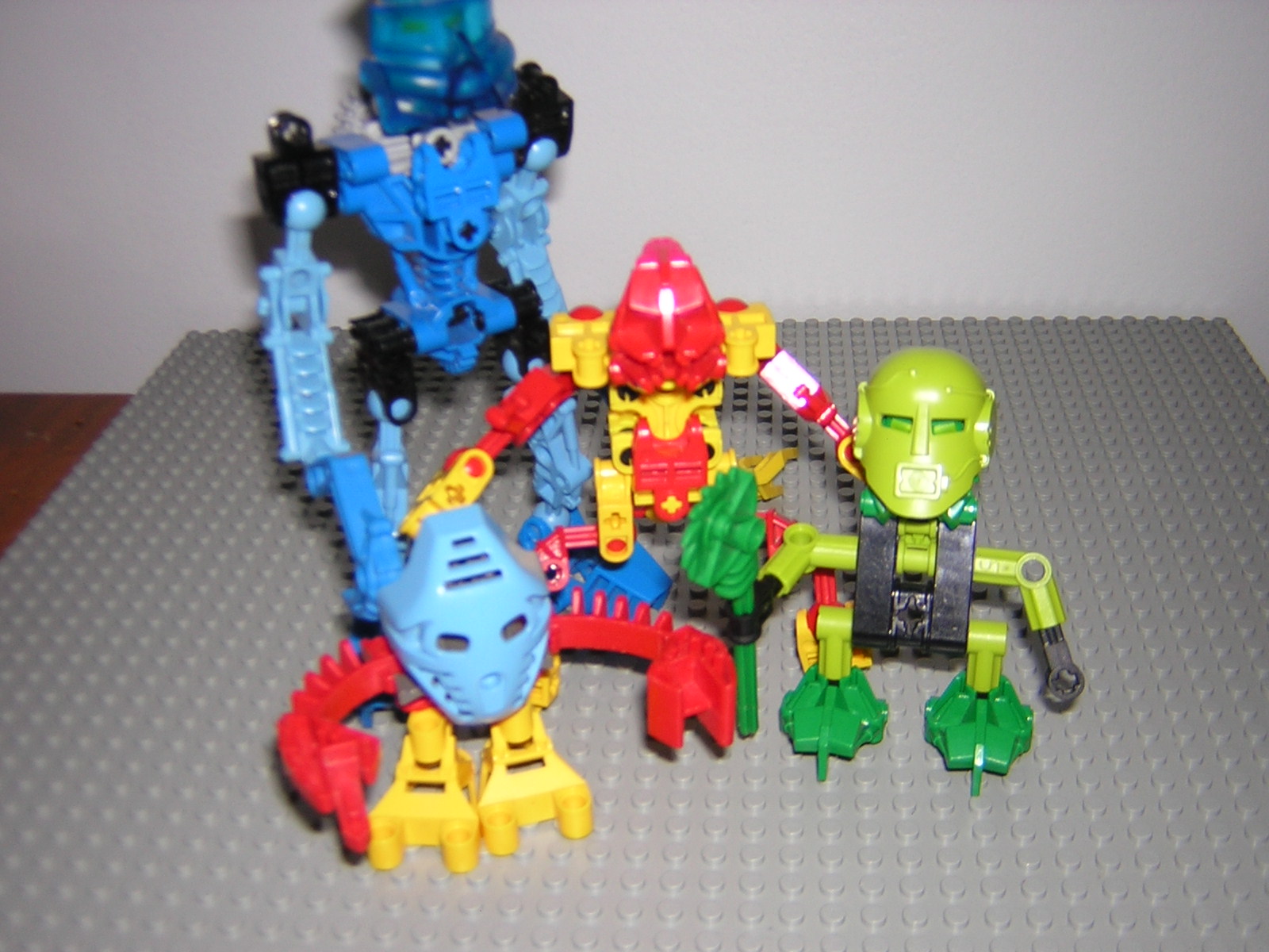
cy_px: 476
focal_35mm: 36
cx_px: 634
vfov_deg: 39.7
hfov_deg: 51.4
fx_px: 1320
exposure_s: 1/60.1
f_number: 2.6
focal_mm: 4.7
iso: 100
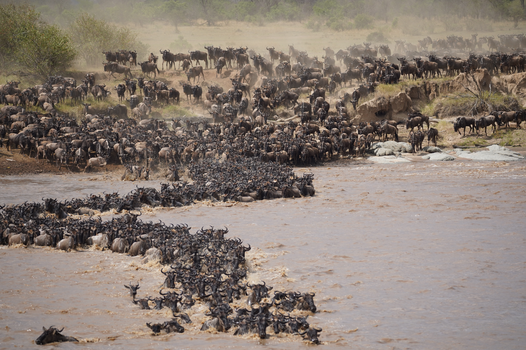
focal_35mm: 226
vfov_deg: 6.1
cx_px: 263
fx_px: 3295
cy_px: 175
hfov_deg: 9.1
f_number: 5.6
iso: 500
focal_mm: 225.5
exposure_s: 1/2000
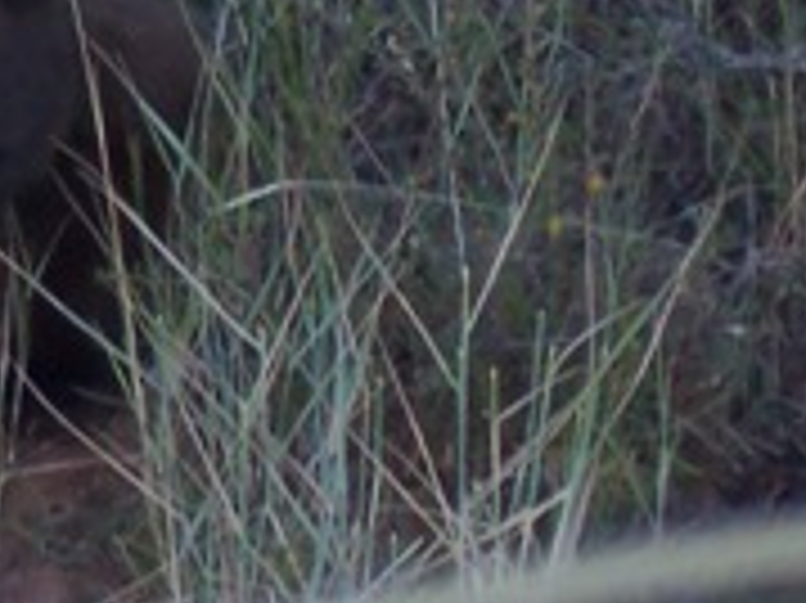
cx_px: -113
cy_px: 27
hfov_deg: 3.8
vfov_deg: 2.9
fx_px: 12007
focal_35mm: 516
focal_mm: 22.4
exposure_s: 1/125
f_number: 4.9
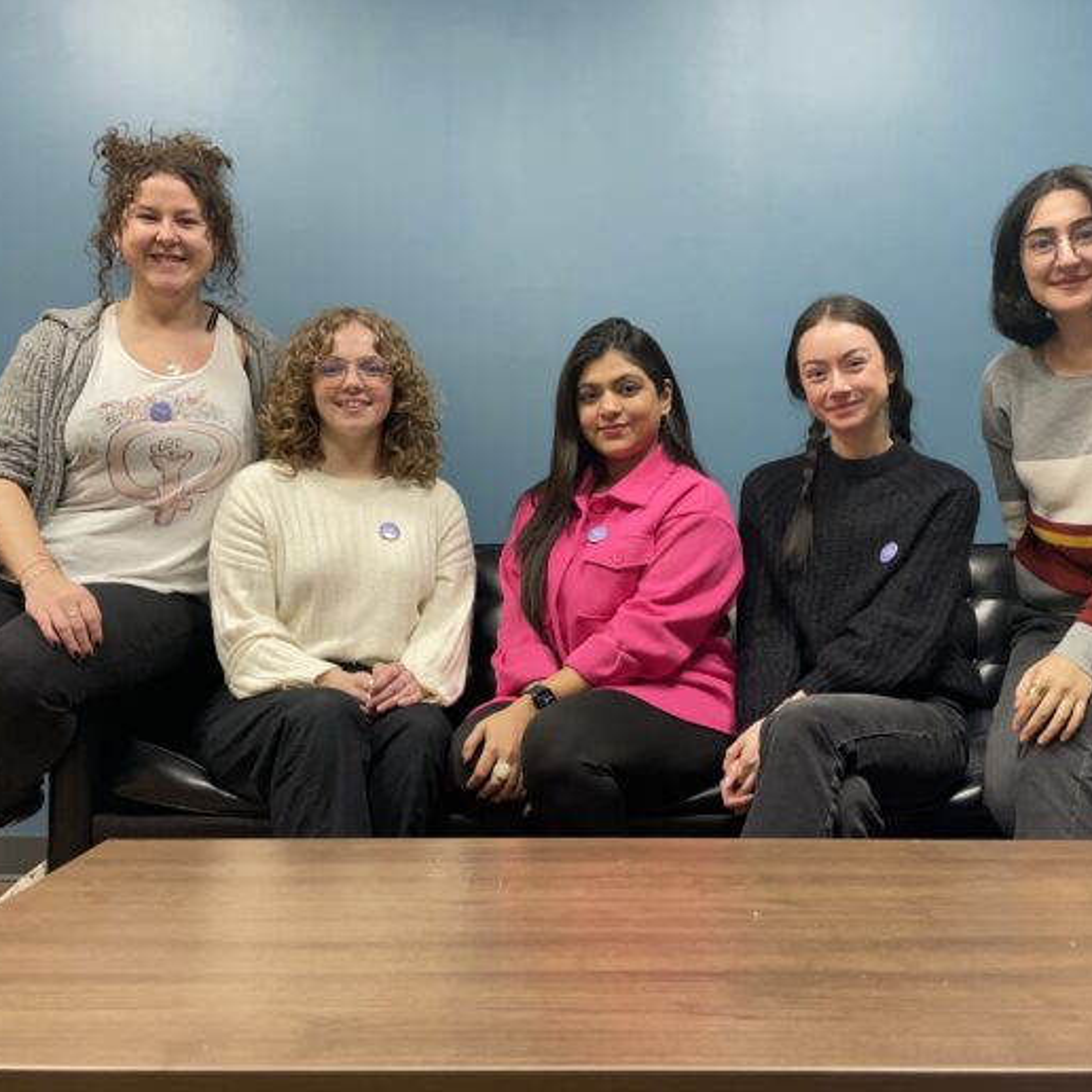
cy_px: 548
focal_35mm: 31
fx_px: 1106
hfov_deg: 52.5
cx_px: 586
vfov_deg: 52.5
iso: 160
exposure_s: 1/60
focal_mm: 4.2
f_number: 1.6
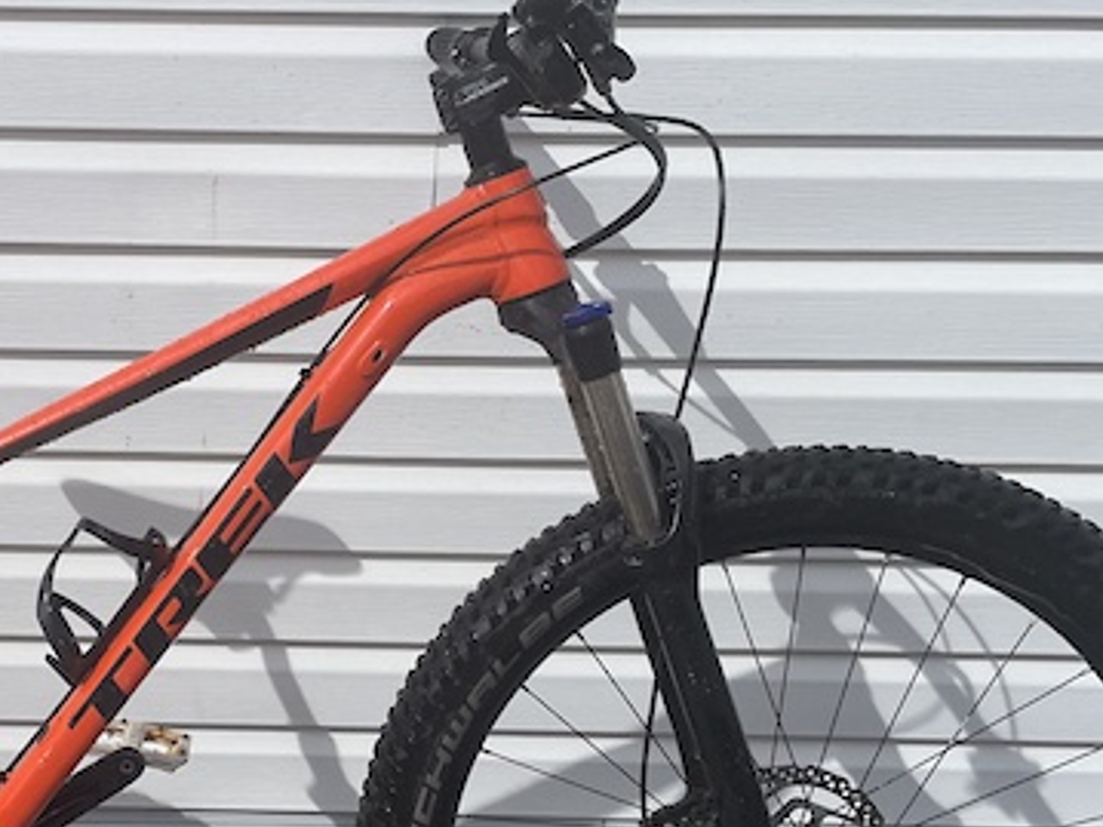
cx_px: 132
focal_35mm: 58
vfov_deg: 24.9
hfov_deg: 31.8
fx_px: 1847
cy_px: 618
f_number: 1.6
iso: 32
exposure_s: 1/6494
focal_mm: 4.2
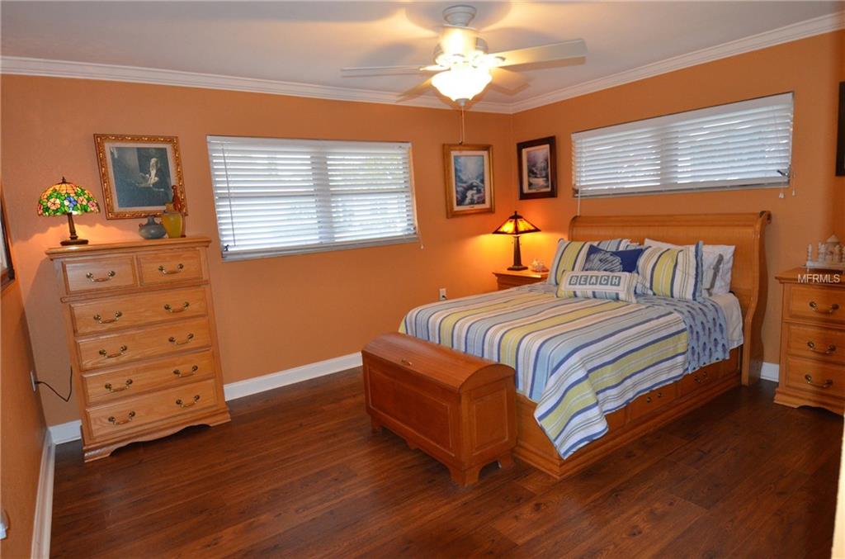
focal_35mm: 21
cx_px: 422
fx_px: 492
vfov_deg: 59.2
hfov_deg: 81.4
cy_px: 280
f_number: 5.6
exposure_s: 1/60
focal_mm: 14
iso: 1600
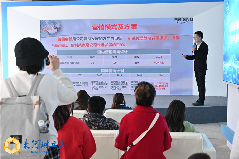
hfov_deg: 41.9
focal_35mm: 47
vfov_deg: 28.6
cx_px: 120
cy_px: 80
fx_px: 312
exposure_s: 1/80
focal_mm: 47
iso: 640
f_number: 5.3
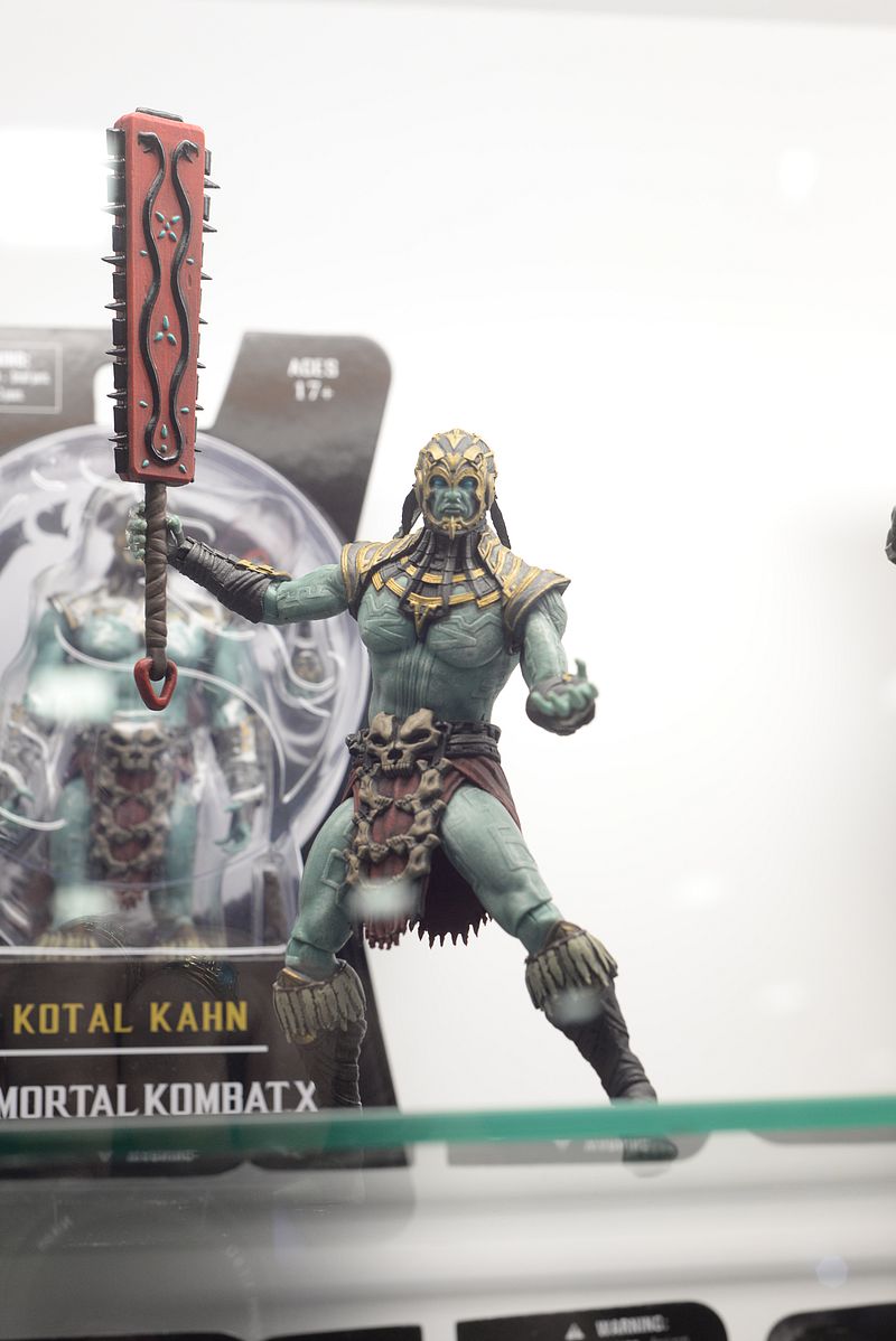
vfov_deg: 39.6
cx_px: 448
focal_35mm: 50
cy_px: 670
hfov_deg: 27.0
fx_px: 1864
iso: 1600
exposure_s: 1/125
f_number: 6.3
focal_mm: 50
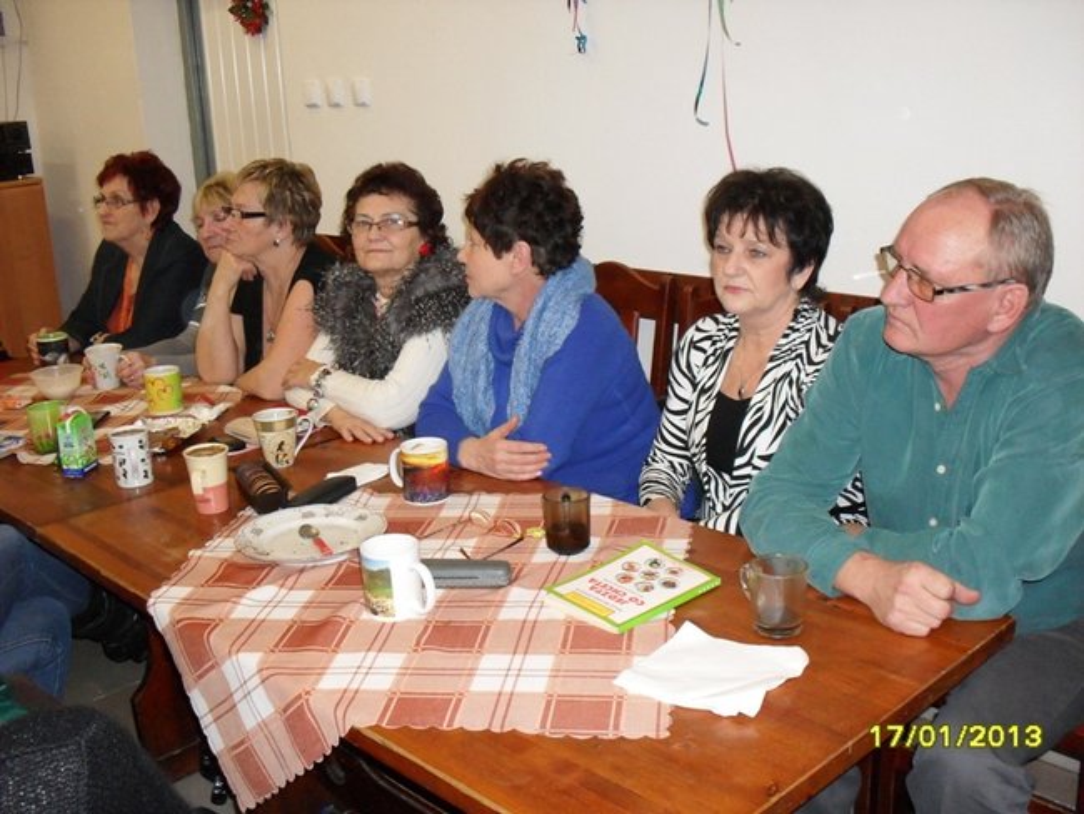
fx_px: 1190
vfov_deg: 37.7
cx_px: 542
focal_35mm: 38
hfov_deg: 49.0
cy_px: 407
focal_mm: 6.3
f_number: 2.8
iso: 200
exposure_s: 1/45
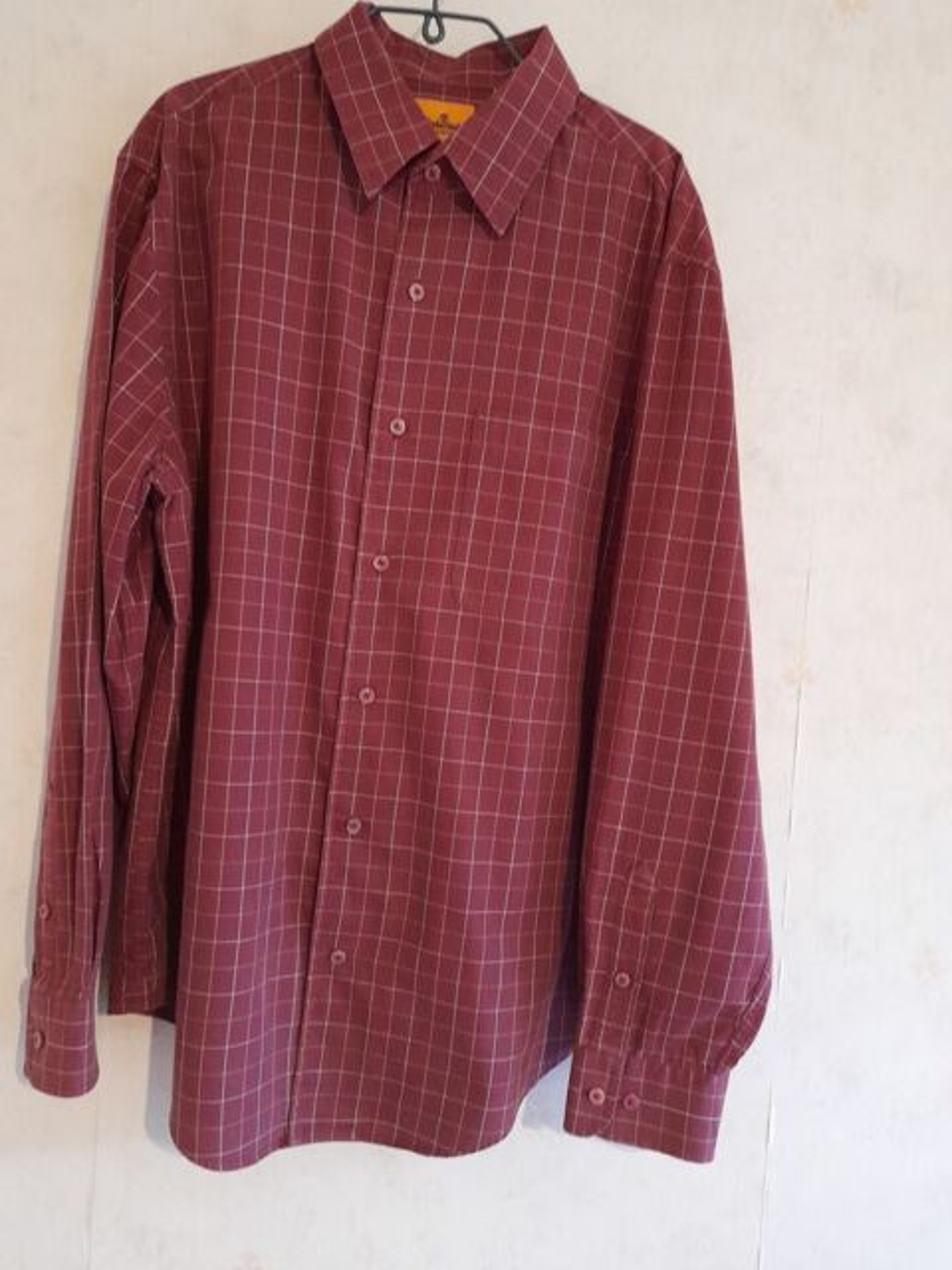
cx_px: 476
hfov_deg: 54.9
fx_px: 917
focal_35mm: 25
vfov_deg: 69.4
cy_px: 635
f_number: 2
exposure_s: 1/30
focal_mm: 4.6
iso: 400
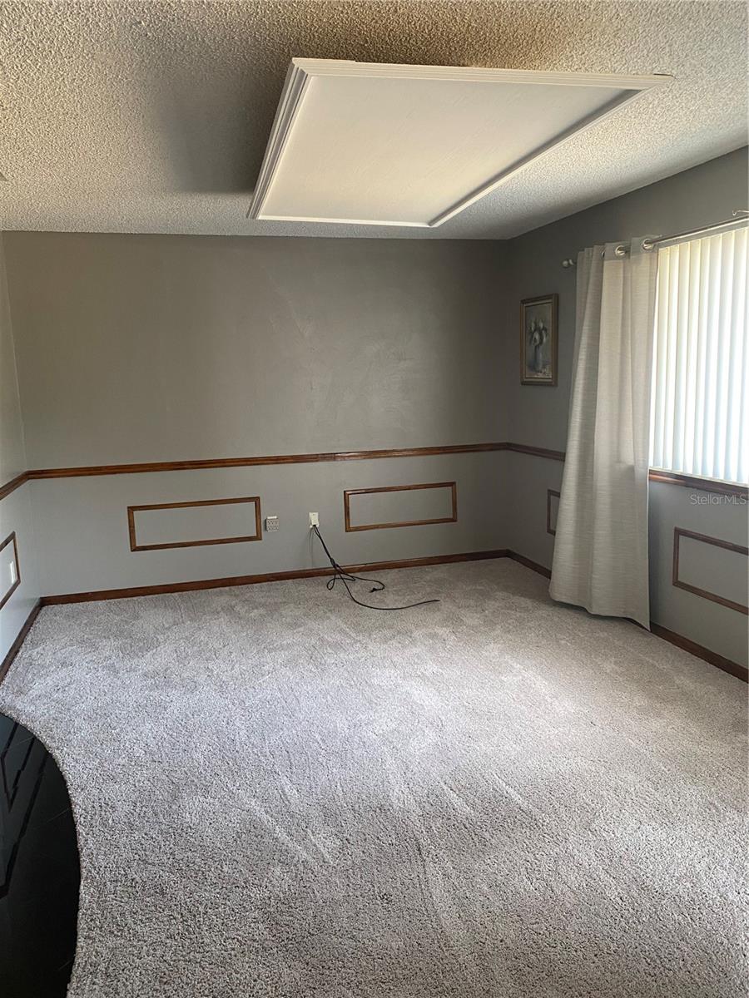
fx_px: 750
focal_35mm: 26
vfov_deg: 67.3
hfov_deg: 53.1
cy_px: 499
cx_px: 374
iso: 125
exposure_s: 1/66
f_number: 1.8
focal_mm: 4.25
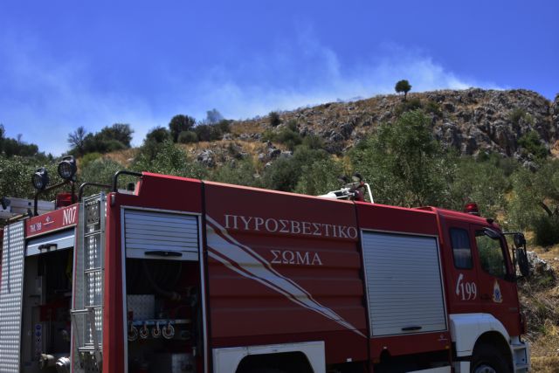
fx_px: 652
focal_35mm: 42
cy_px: 186
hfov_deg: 46.4
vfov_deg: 31.9
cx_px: 280
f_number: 6.3
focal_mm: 28
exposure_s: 1/400
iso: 100
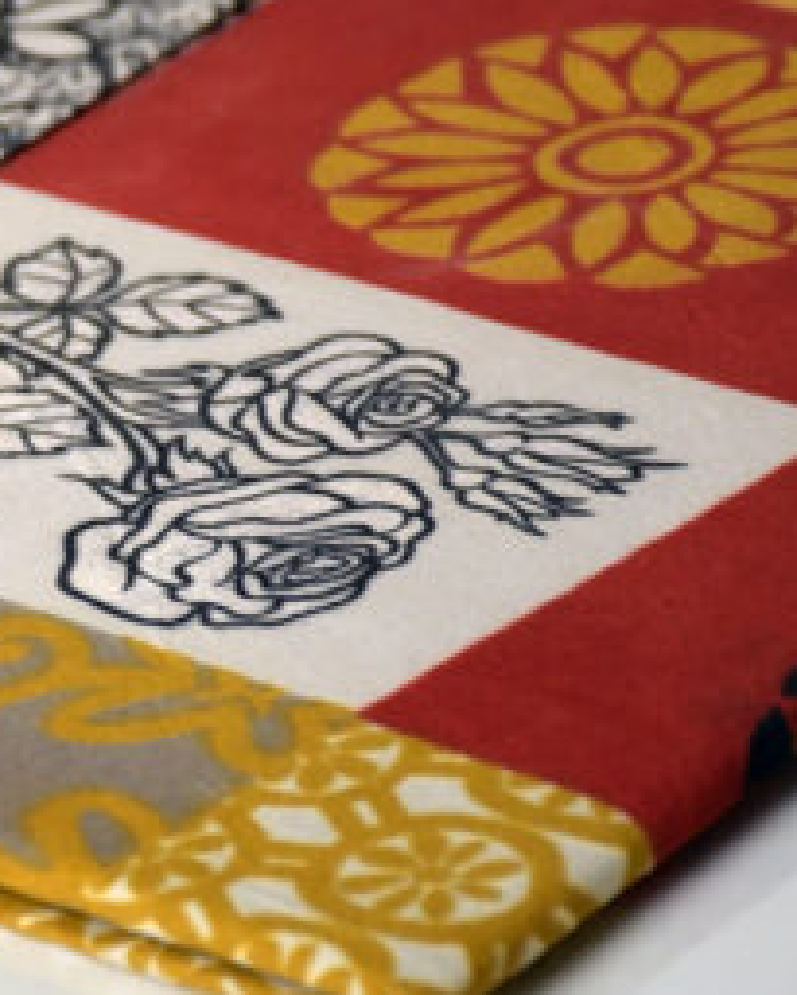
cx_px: -229
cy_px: 428
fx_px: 9194
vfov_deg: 6.2
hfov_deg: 4.9
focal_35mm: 312
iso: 1600
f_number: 5.6
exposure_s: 1/200
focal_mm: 95
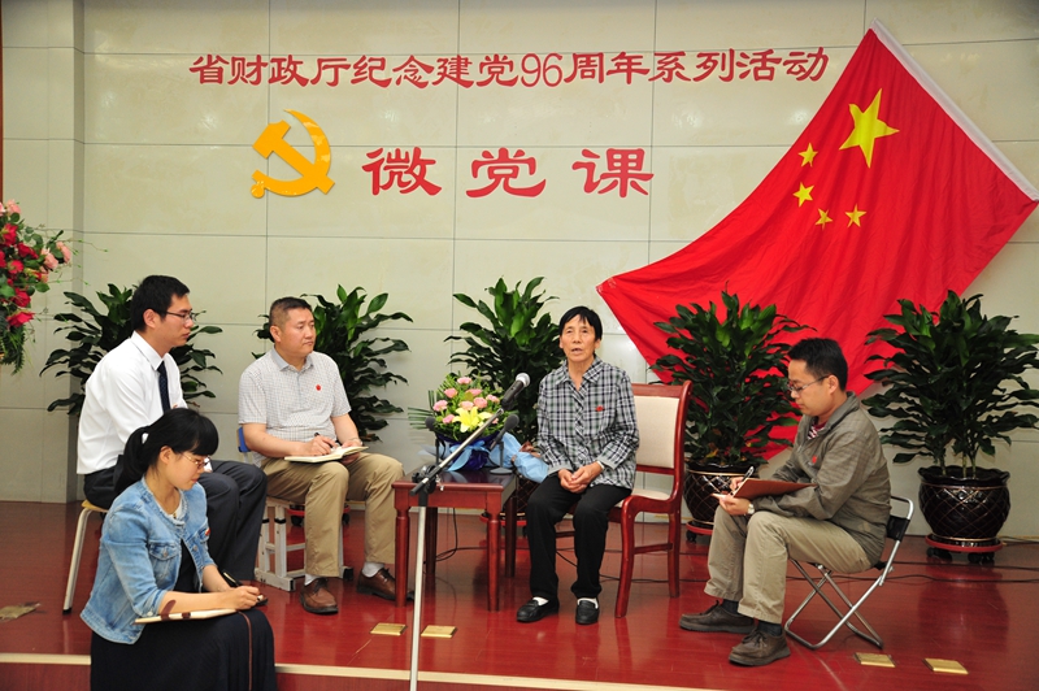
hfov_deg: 54.5
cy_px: 346
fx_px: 1009
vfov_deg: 37.8
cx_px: 520
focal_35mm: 35
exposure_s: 1/80
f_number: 5
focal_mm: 35
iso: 1600
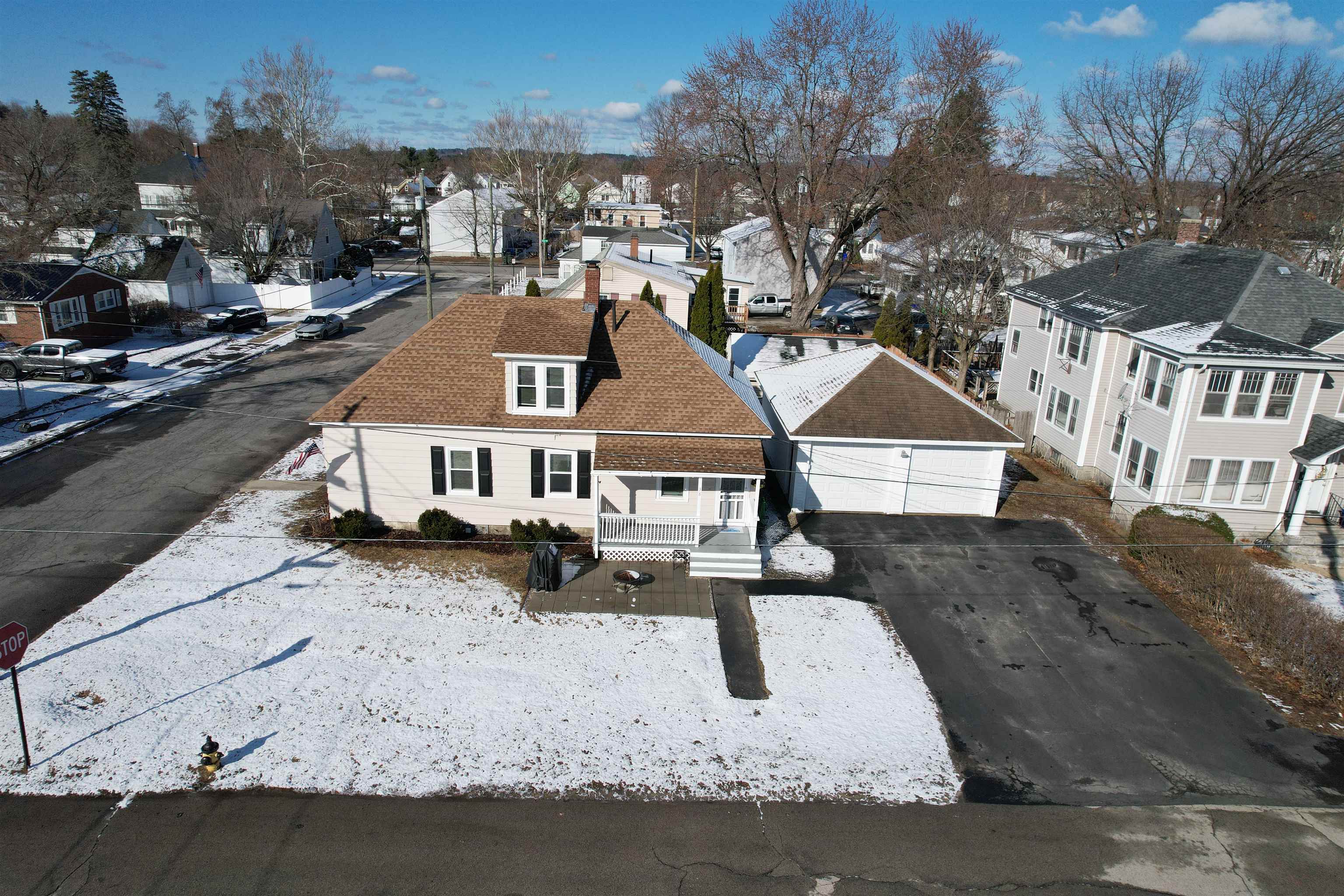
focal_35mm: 22
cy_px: 448
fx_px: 821
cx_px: 672
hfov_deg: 78.6
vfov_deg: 57.2
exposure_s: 1/4000
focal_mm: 8.38
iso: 150
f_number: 2.8
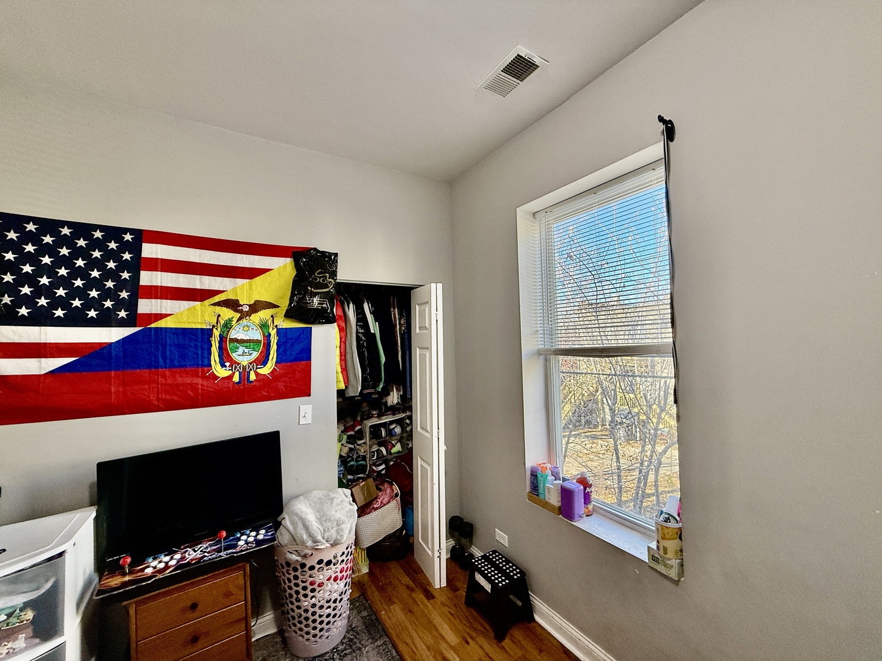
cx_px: 441
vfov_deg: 85.7
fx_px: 357
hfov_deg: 102.1
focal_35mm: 14
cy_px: 330
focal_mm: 2.22
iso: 100
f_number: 2.2
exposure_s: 1/120
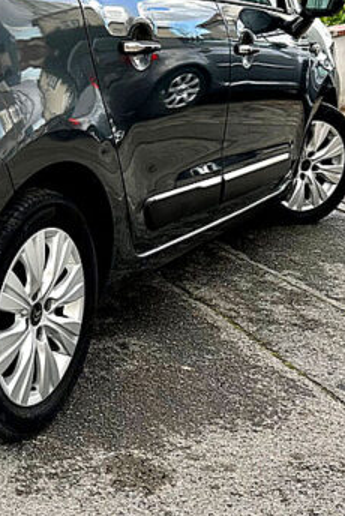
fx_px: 832
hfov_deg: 21.9
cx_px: -57
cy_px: 142
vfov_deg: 33.9
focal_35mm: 58
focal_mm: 6.86
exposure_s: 1/402
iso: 80
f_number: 1.78
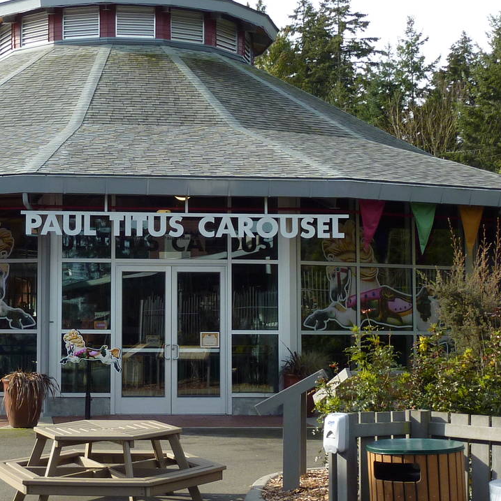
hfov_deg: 24.7
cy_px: 238
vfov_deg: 25.0
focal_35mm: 69
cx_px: 122
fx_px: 1130
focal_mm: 5.7
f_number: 3.5
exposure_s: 1/500
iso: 125
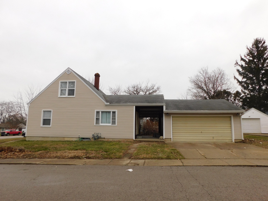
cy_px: 100
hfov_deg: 73.9
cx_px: 134
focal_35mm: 23
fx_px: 178
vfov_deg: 58.9
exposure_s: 1/400
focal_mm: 4
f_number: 3
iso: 125
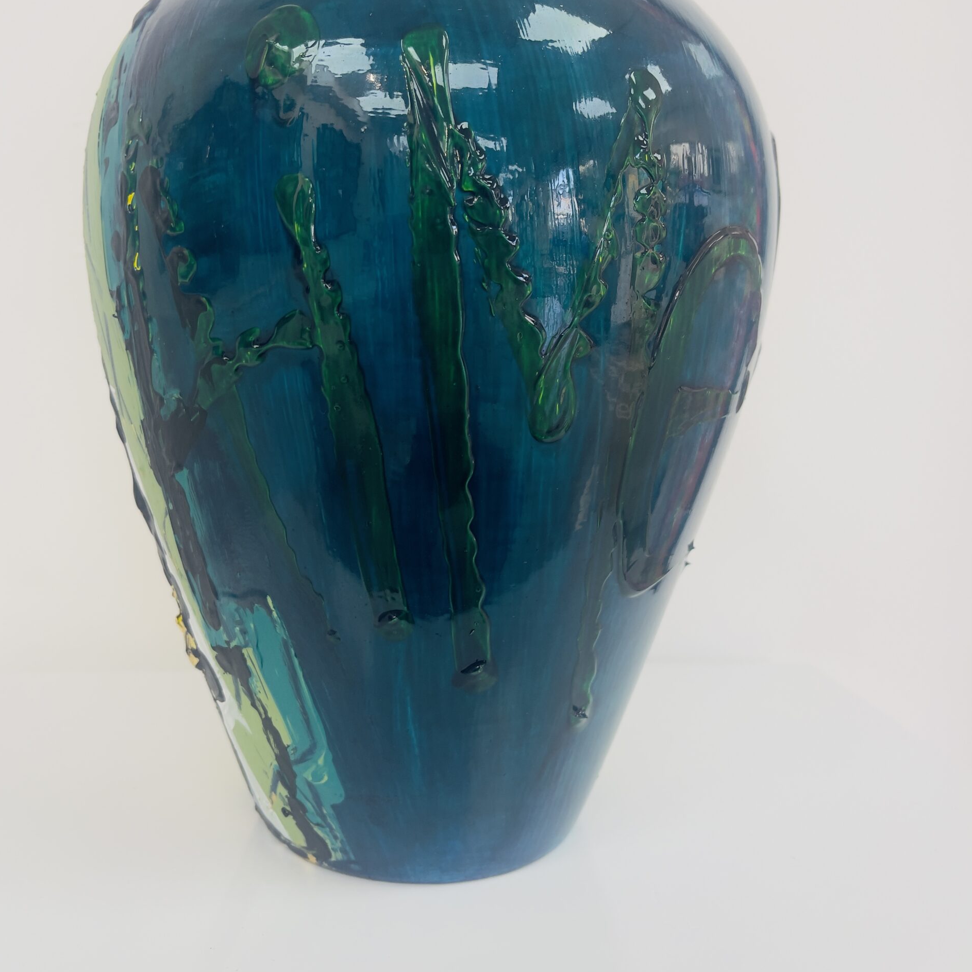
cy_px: 443
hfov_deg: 54.0
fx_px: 953
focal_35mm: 30
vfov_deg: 54.0
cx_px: 481
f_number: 1.6
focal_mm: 5.1
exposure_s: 1/100
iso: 50
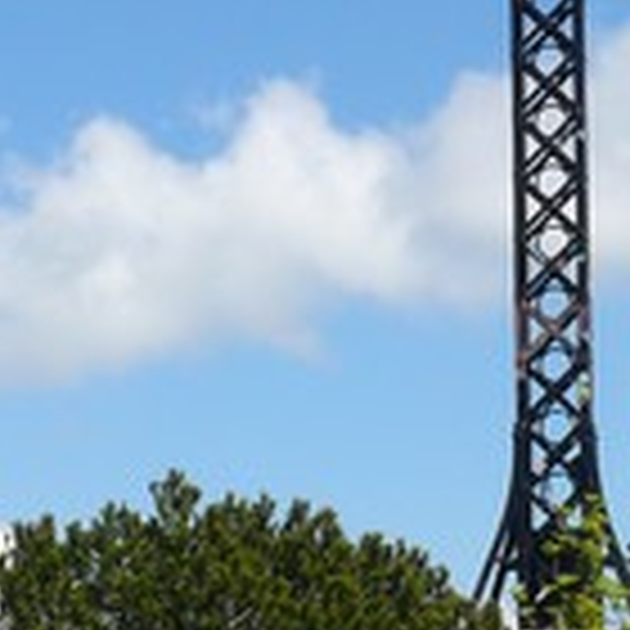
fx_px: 3645
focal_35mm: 177
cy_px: 81
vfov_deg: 9.8
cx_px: 558
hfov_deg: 9.8
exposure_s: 1/400
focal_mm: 7.4
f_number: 6.3
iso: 100
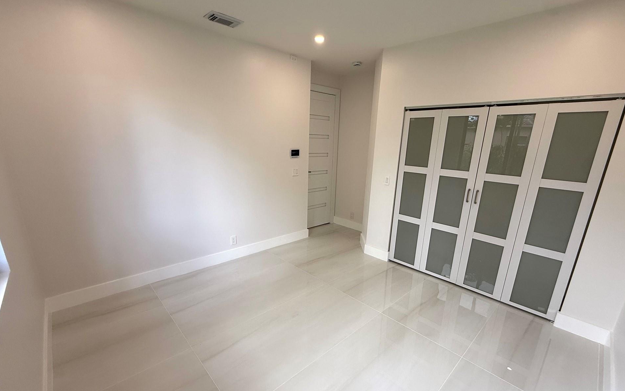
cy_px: 216
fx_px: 273
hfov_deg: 97.8
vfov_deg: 71.0
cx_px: 323
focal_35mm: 16
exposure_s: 1/99
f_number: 2.2
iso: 80
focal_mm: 2.22
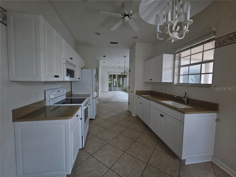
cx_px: 118
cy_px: 88
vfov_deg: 89.9
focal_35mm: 13
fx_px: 89
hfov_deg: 106.2
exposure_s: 1/24
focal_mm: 2.2
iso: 2000
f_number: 2.2
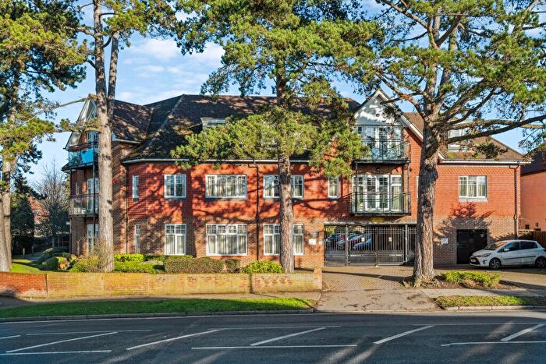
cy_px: 182
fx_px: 485
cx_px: 273
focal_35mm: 32
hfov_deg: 58.7
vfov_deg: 41.1
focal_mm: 32
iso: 320
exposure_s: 1/500
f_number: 4.5
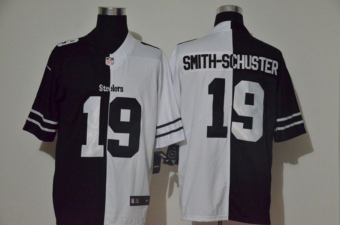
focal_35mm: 72
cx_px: 170
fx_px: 679
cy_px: 112
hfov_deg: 28.1
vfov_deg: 18.8
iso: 4000
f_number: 4.5
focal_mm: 48
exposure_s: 1/50
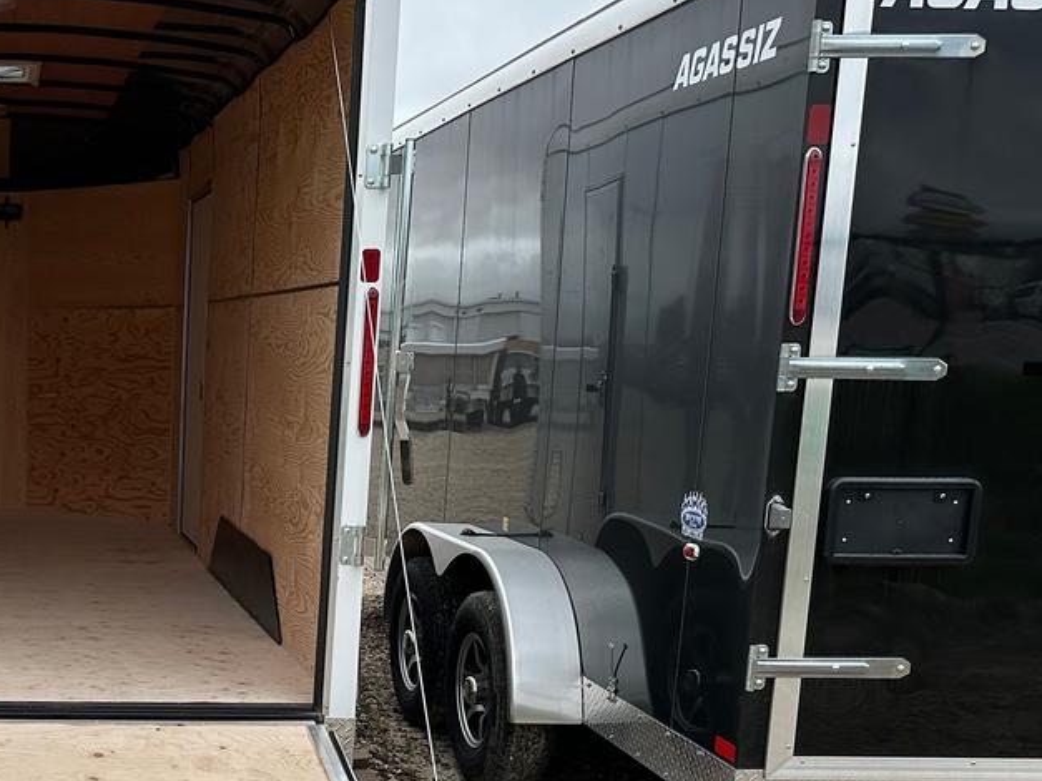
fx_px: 1475
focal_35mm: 49
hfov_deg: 35.3
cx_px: 5
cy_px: 623
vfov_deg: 29.0
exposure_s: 1/1144
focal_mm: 6.86
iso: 80
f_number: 1.78
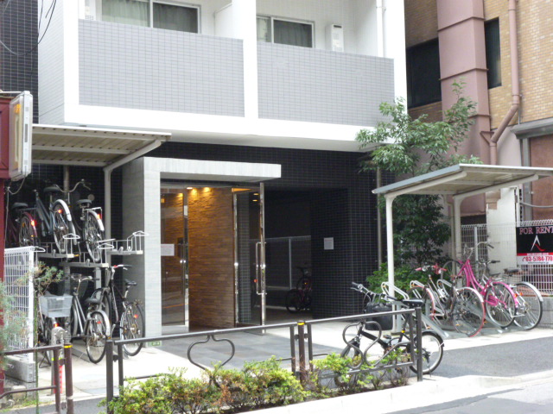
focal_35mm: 56
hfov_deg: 34.3
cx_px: 276
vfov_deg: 26.1
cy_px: 207
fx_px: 895
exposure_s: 1/60
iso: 500
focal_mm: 10
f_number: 4.4
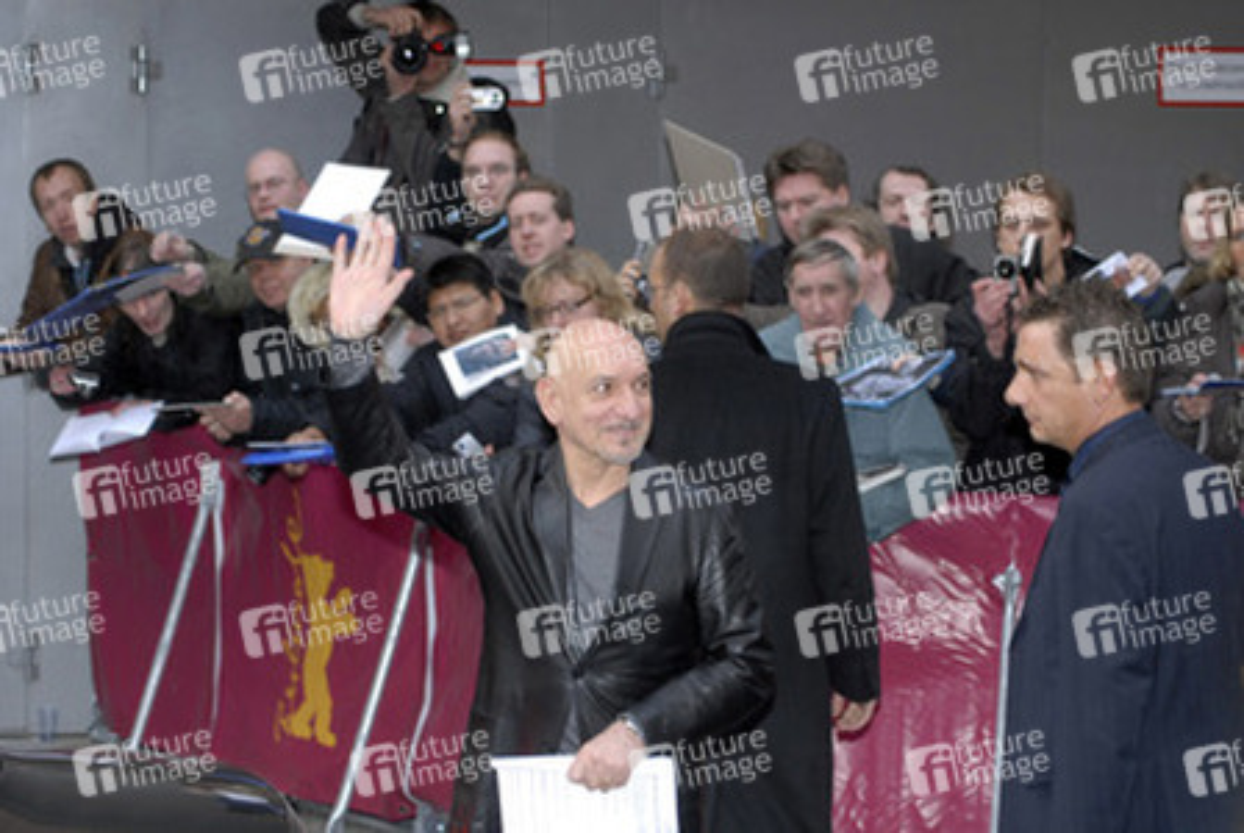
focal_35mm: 112
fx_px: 3893
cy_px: 416
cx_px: 622
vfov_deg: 12.2
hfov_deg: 18.2
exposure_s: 1/125
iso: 500
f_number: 5.6
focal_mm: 75
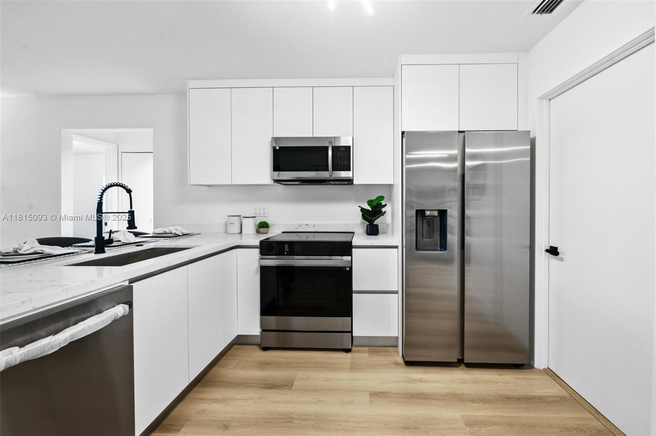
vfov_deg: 81.1
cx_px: 328
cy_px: 218
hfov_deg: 104.3
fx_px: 255
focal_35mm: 14
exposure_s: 1.3
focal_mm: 14
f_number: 8
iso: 200
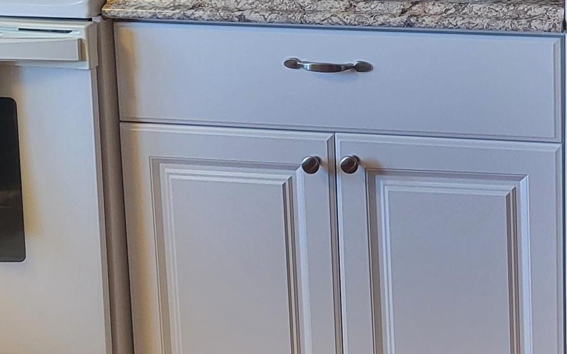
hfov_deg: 22.0
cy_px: -107
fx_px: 1391
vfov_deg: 14.0
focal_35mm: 90
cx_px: 593
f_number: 1.8
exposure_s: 1/120
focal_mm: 4.25
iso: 320
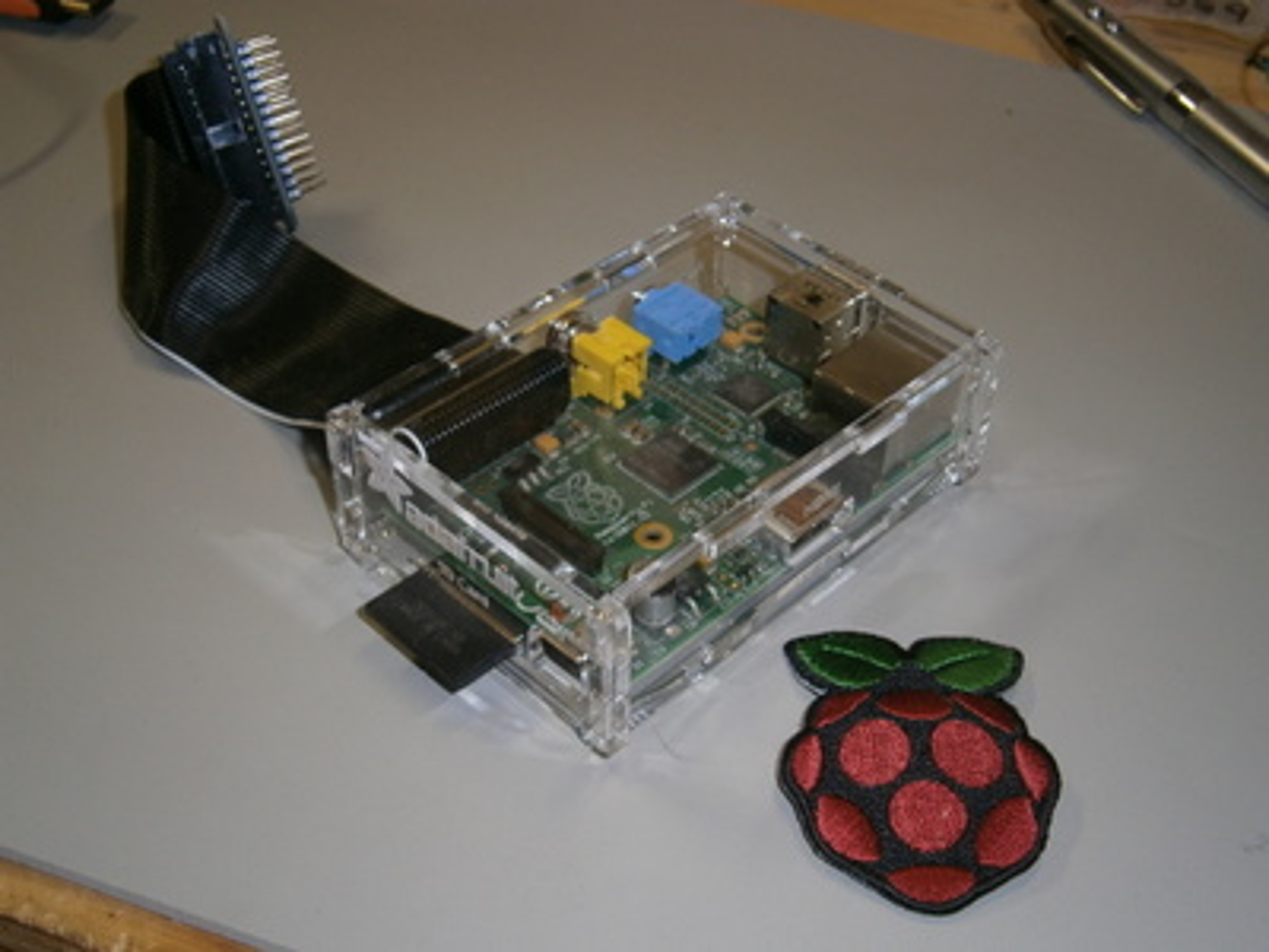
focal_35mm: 47
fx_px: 1723
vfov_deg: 30.9
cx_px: 634
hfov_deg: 40.4
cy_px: 476
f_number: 3.4
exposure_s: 1/40
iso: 125
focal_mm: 8.3
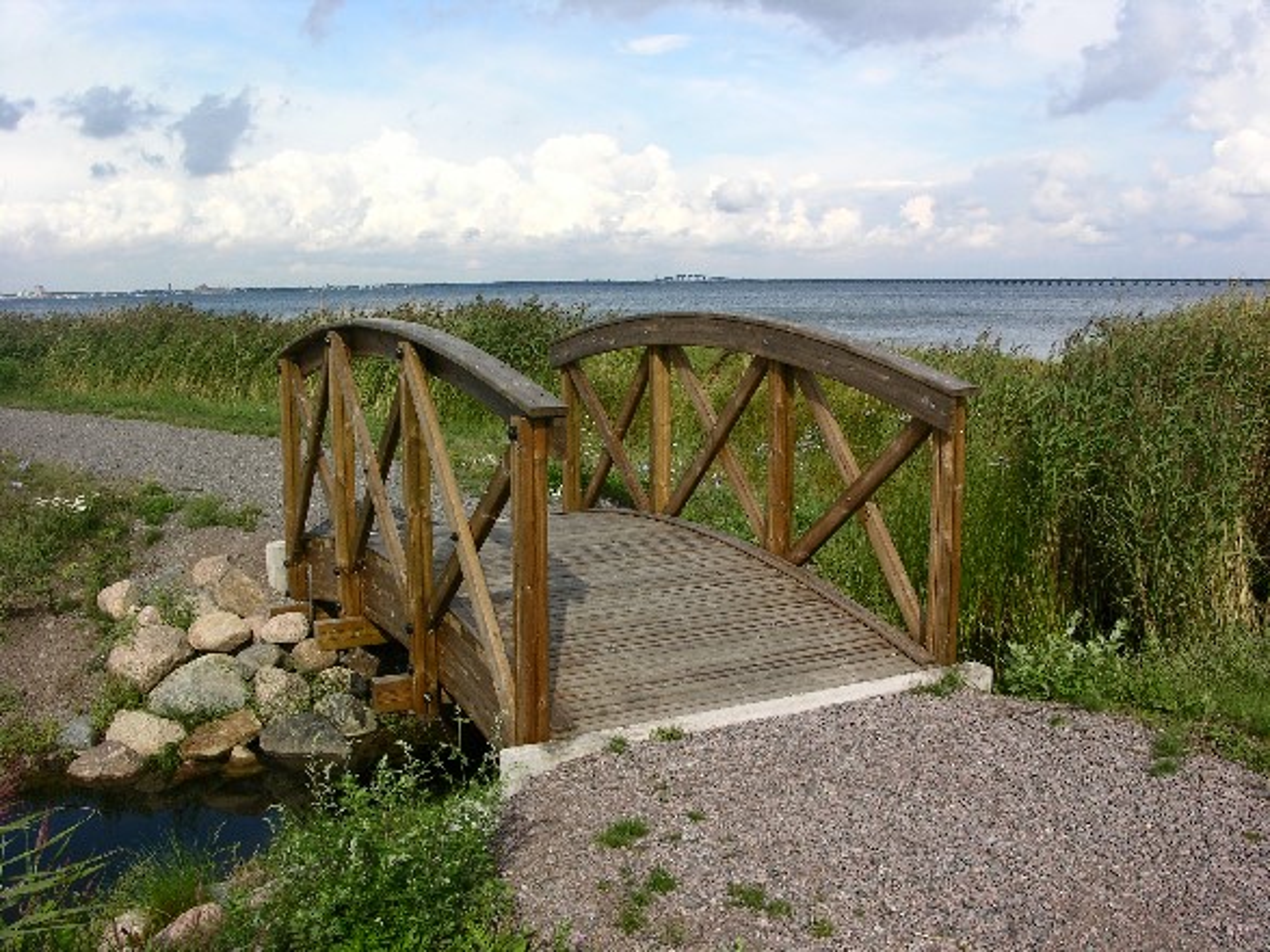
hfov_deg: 52.6
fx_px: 1284
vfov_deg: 40.7
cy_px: 476
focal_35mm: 35
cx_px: 635
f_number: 8
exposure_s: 1/105
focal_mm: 8.9
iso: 50
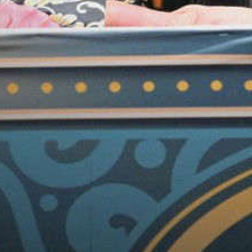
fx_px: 9612
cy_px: -124
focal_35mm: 1167
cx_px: 219
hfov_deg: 1.5
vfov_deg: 1.5
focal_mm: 200
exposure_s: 1/200
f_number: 2.8
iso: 500
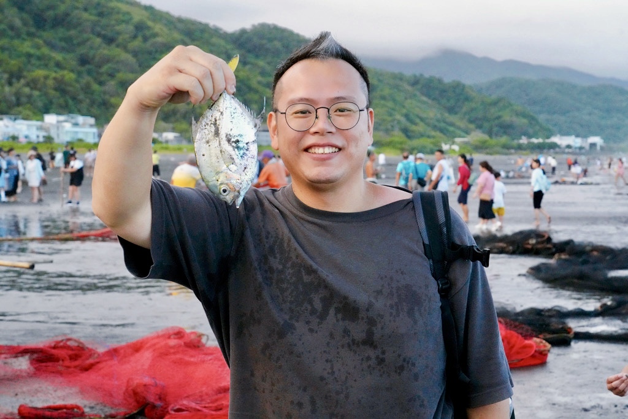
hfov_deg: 38.2
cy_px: 210
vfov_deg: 26.0
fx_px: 907
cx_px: 314
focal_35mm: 52
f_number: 9
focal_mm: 52
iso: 6400
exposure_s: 1/2500
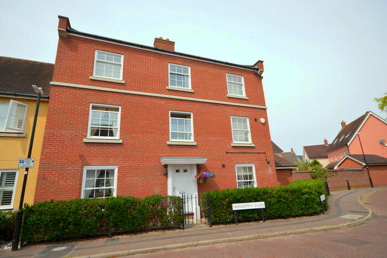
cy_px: 129
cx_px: 194
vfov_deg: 67.3
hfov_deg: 90.0
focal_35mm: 18
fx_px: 193
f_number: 8
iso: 100
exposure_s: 1/200
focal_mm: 12
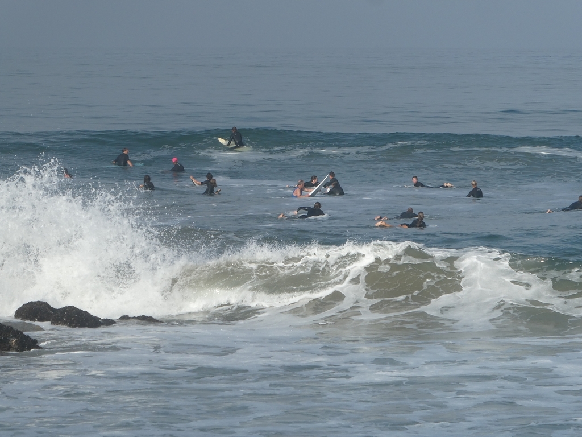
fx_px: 4455
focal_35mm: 265
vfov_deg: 5.6
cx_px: 291
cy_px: 218
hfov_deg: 7.5
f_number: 5.6
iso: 80
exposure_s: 1/500
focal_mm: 47.5
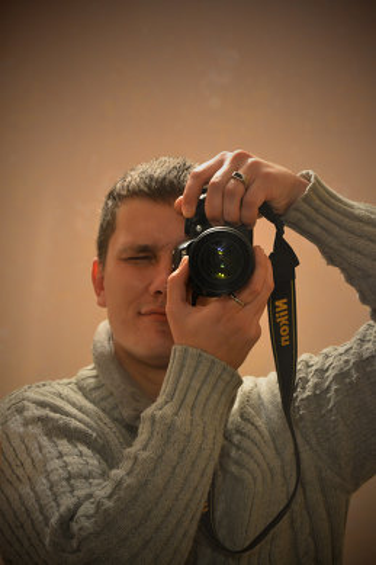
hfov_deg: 8.7
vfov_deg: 13.0
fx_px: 2470
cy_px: 282
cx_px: 188
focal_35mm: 158
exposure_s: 1/6
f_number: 5.6
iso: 1600
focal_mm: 105
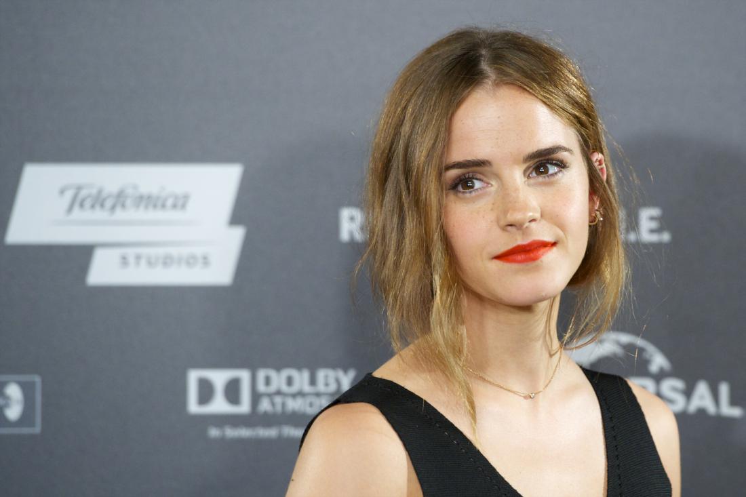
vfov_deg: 6.9
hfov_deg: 10.3
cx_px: 373
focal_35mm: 200
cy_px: 248
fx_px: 4144
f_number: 3.5
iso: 2000
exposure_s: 1/320
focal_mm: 200
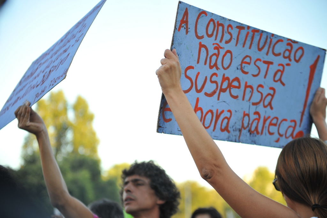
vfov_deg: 19.4
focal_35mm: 70
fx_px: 636
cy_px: 109
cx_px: 164
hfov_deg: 28.9
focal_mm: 70
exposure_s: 1/400
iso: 400
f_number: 2.8
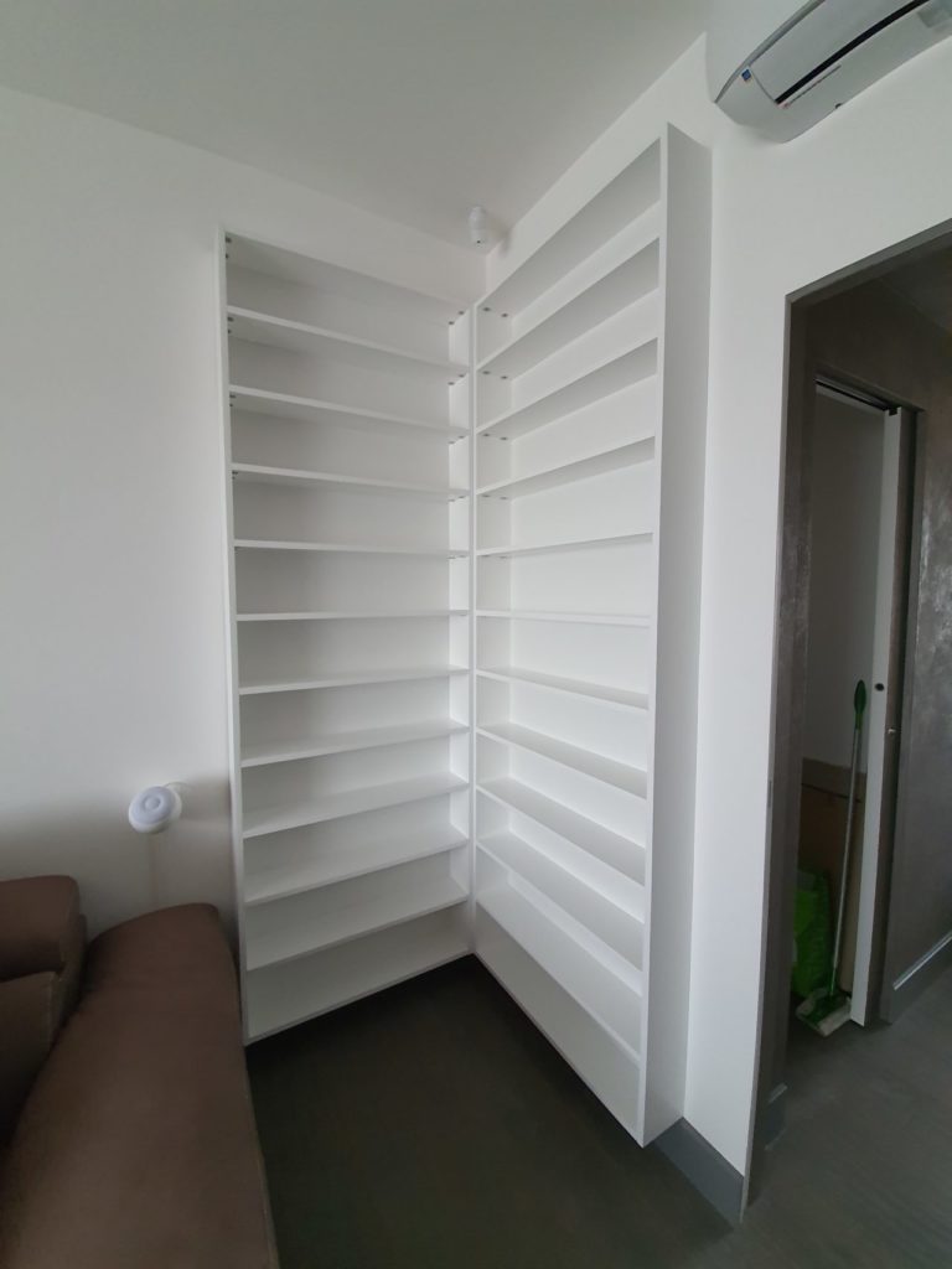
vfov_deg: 106.2
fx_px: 477
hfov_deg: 89.9
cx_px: 476
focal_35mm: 13
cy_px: 634
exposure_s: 1/33
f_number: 2.2
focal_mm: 1.8
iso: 320
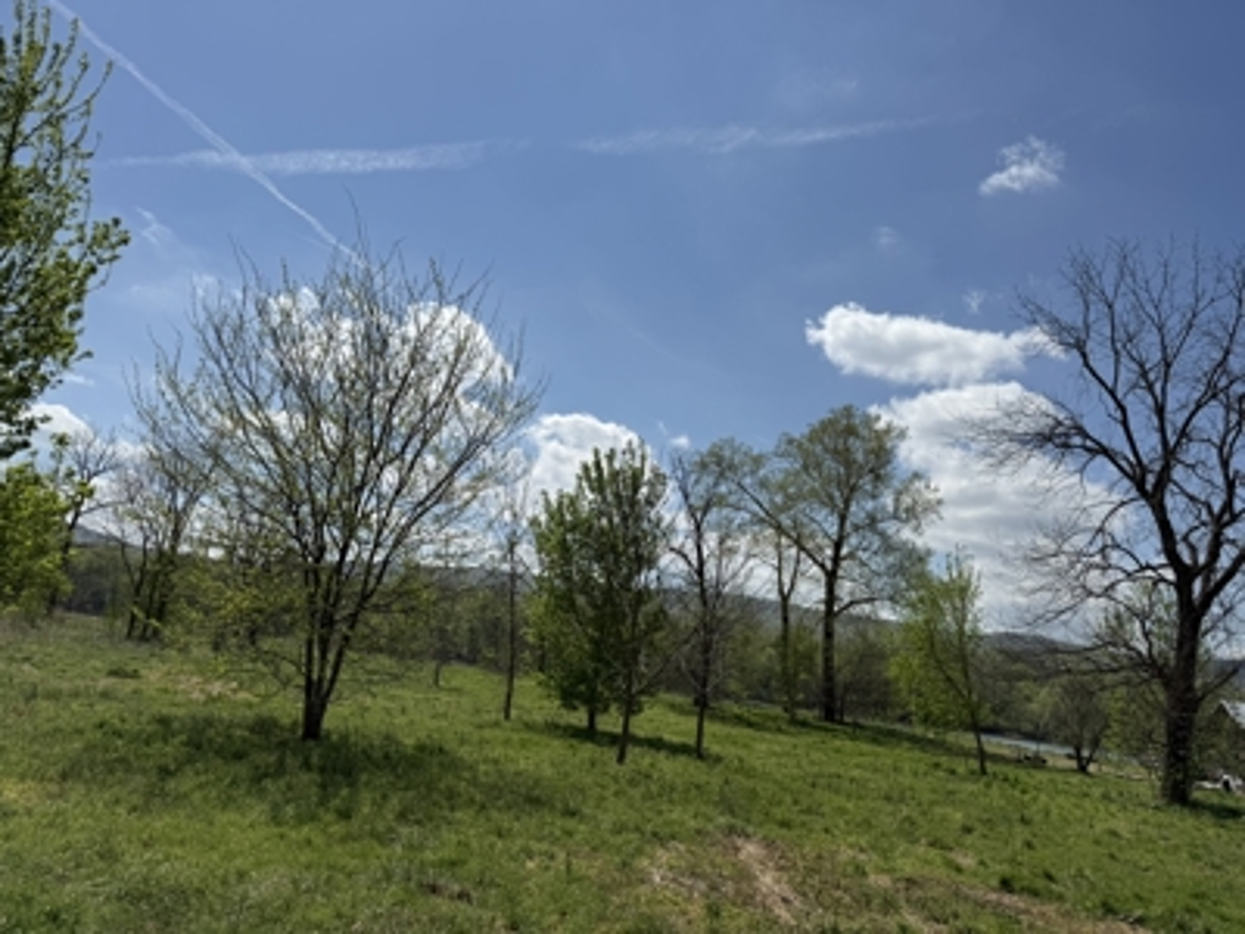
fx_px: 863
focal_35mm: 24
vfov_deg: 56.8
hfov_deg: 71.6
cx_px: 622
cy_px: 467
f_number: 1.78
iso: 80
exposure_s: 1/11905
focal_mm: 6.76
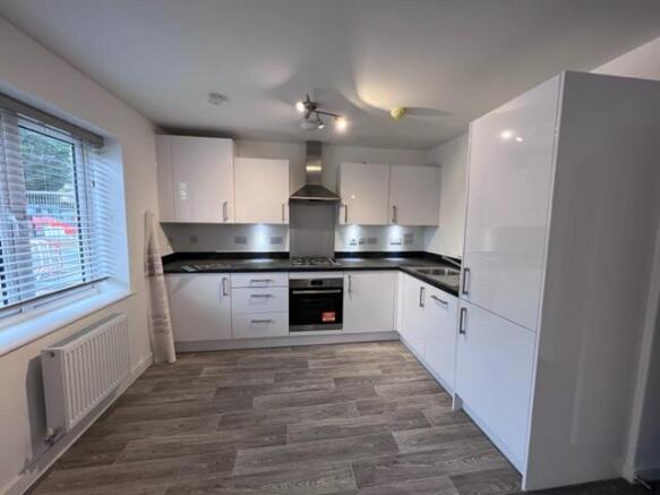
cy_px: 248
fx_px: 248
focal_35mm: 13
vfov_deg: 89.9
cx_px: 330
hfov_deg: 106.2
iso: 200
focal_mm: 1.57
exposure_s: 1/100
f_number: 1.8
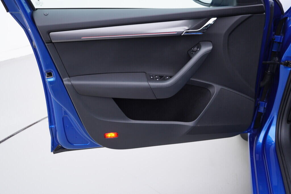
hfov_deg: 53.1
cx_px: 146
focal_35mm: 36
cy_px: 97
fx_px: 291
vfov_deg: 36.9
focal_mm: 24
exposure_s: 1/50
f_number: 3.2
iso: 125
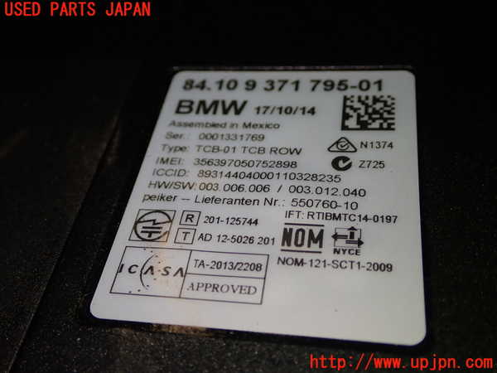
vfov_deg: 35.1
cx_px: 248
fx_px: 589
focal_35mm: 41
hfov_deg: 45.8
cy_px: 186
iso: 160
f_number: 2.8
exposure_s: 1/80
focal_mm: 7.31
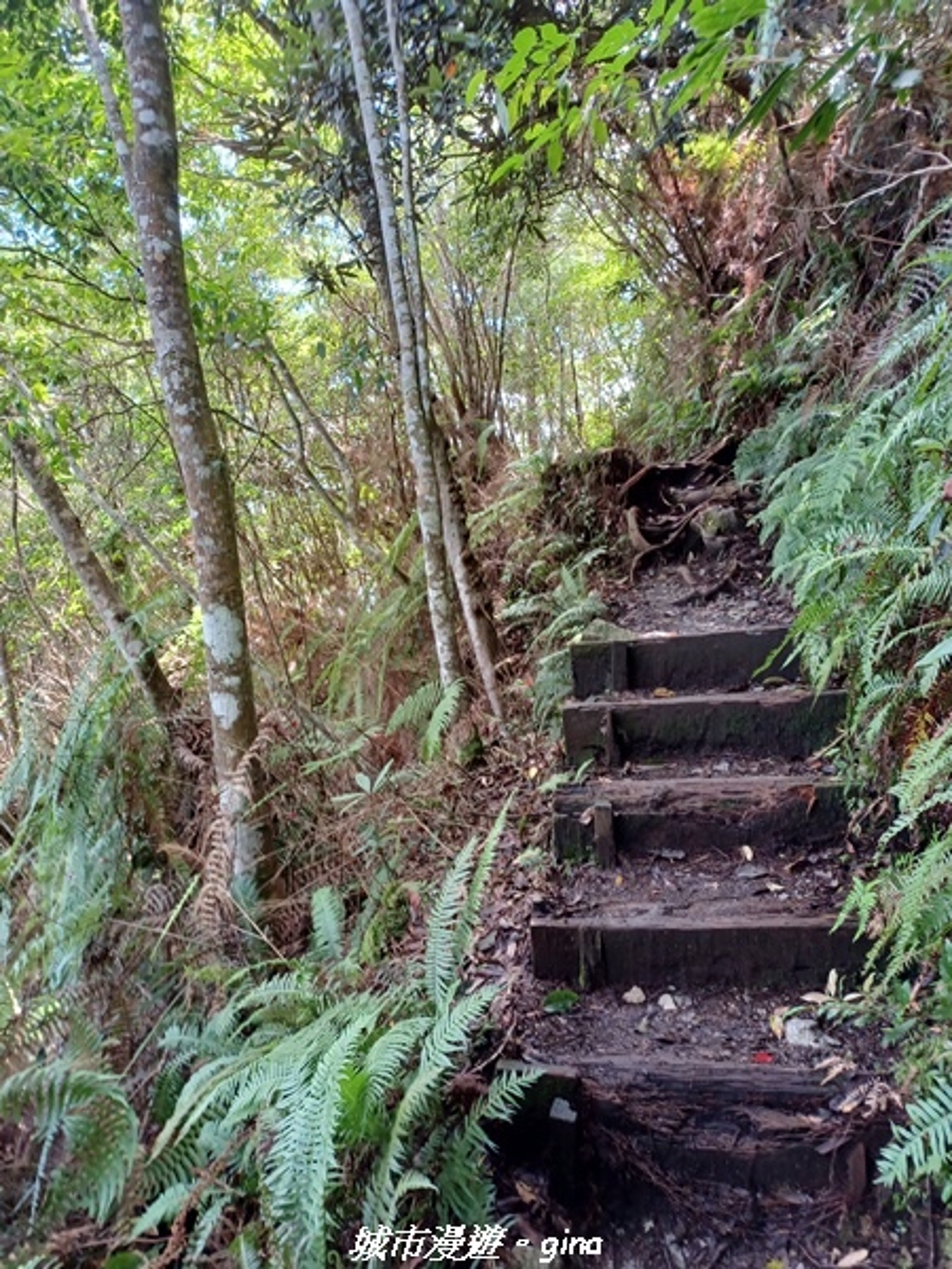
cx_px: 476
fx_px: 917
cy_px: 634
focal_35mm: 25
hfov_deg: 54.9
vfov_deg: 69.4
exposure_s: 1/39
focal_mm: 4.6
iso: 320
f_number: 1.8
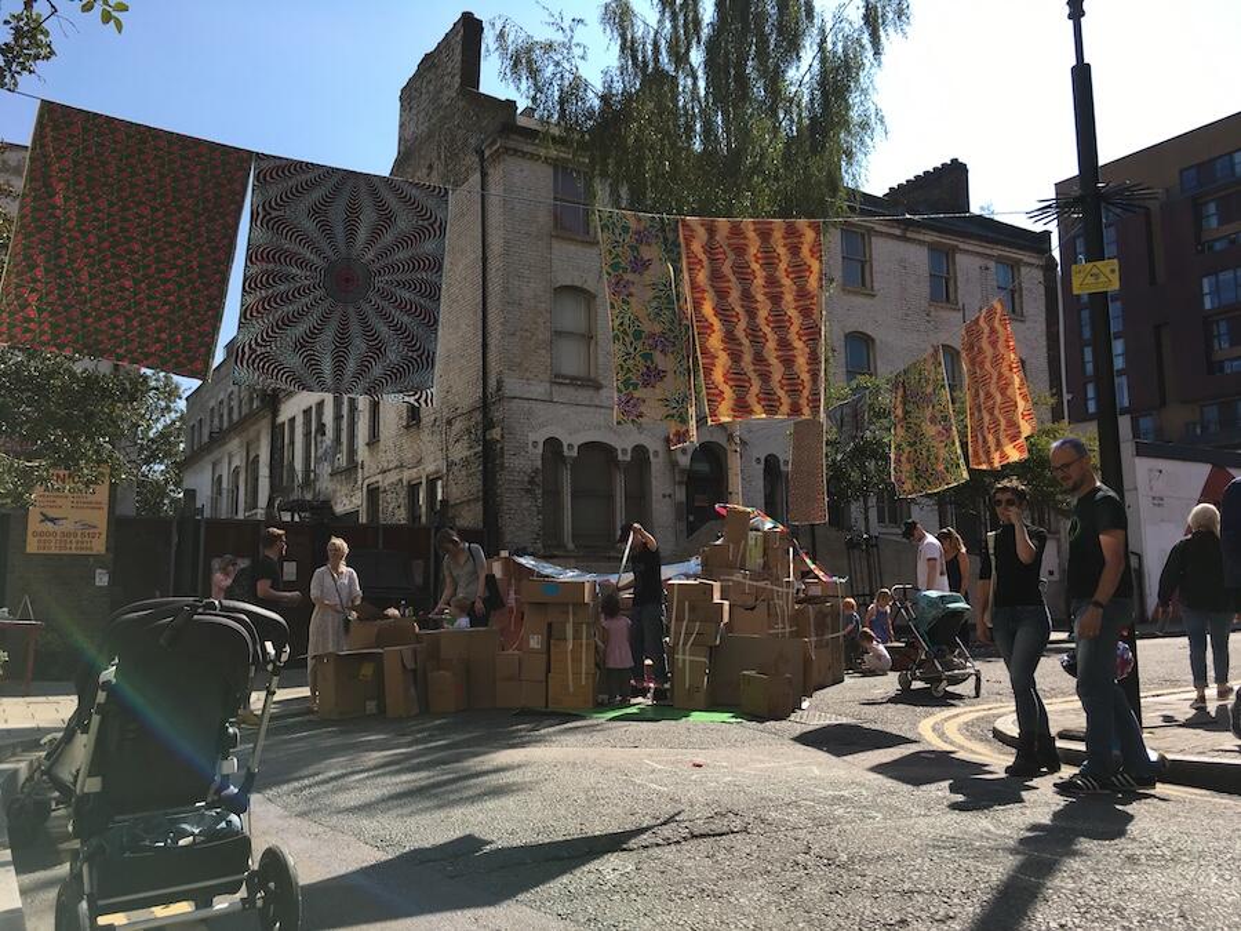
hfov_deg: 61.7
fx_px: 1040
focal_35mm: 29
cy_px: 466
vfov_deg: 48.2
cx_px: 620
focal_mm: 4.15
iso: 25
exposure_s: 1/1068
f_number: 2.2
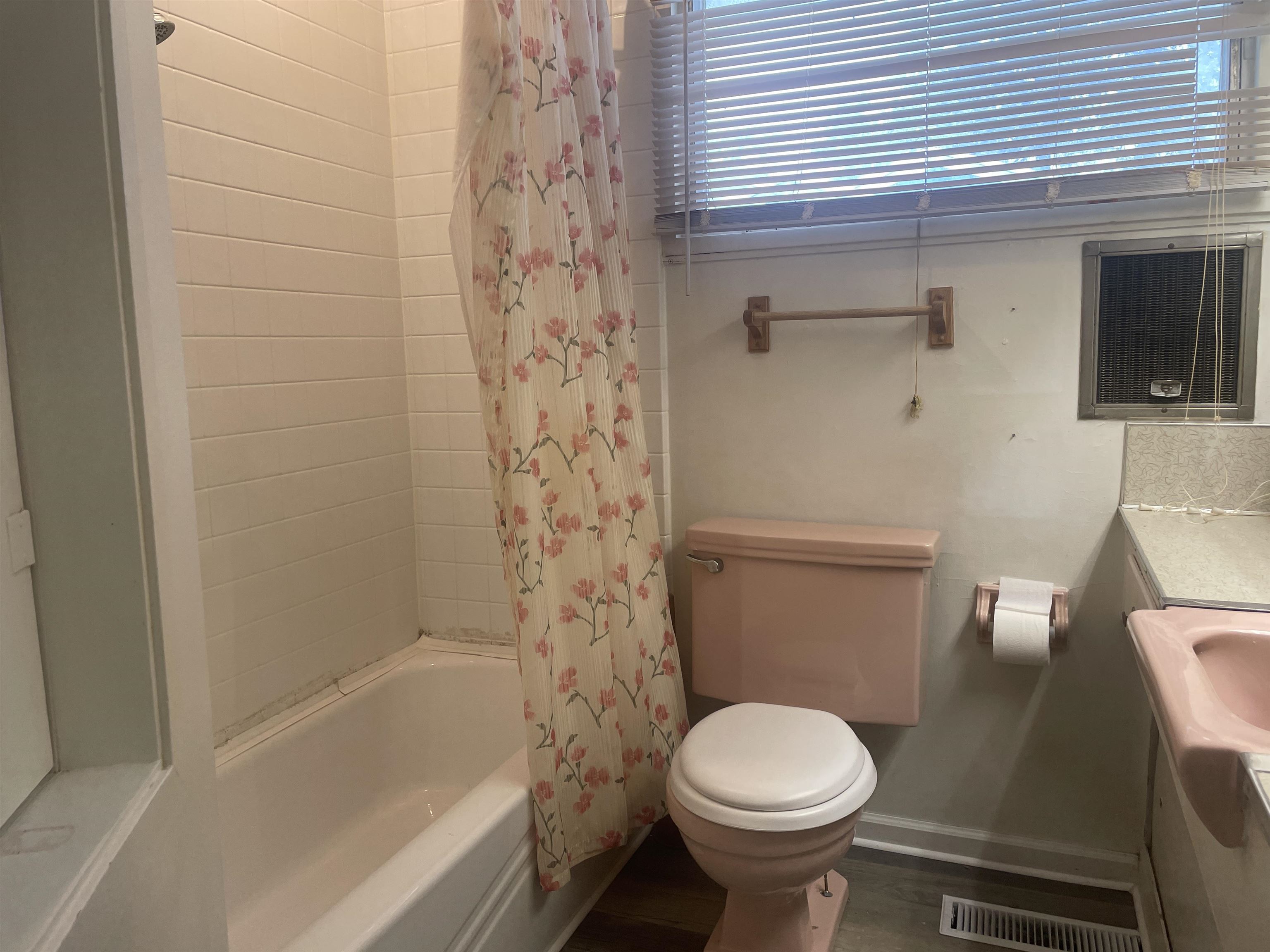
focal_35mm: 26
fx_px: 954
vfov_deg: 53.1
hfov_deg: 67.3
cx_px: 635
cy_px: 476
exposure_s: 1/120
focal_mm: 4.2
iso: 80
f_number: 1.6
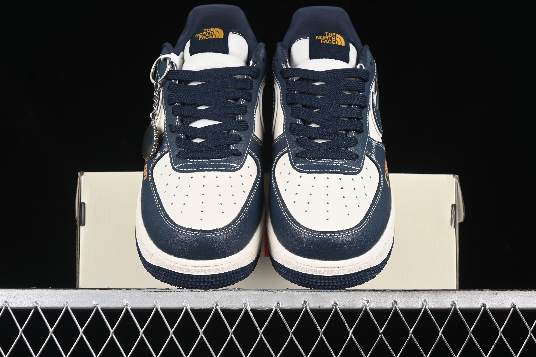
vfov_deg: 18.2
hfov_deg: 27.0
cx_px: 268
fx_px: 1117
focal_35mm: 75
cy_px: 178
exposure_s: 1/60
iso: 160
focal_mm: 50
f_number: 6.3
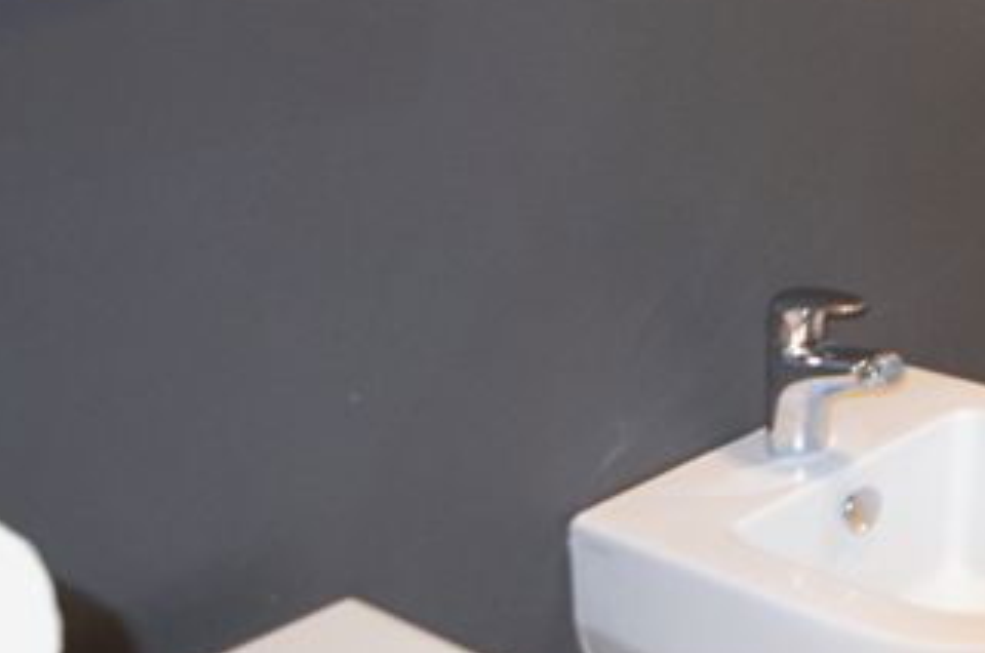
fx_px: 1690
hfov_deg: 24.3
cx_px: 1527
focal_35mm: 62
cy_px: -202
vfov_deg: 20.0
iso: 1000
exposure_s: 1/60
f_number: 2.8
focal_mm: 11
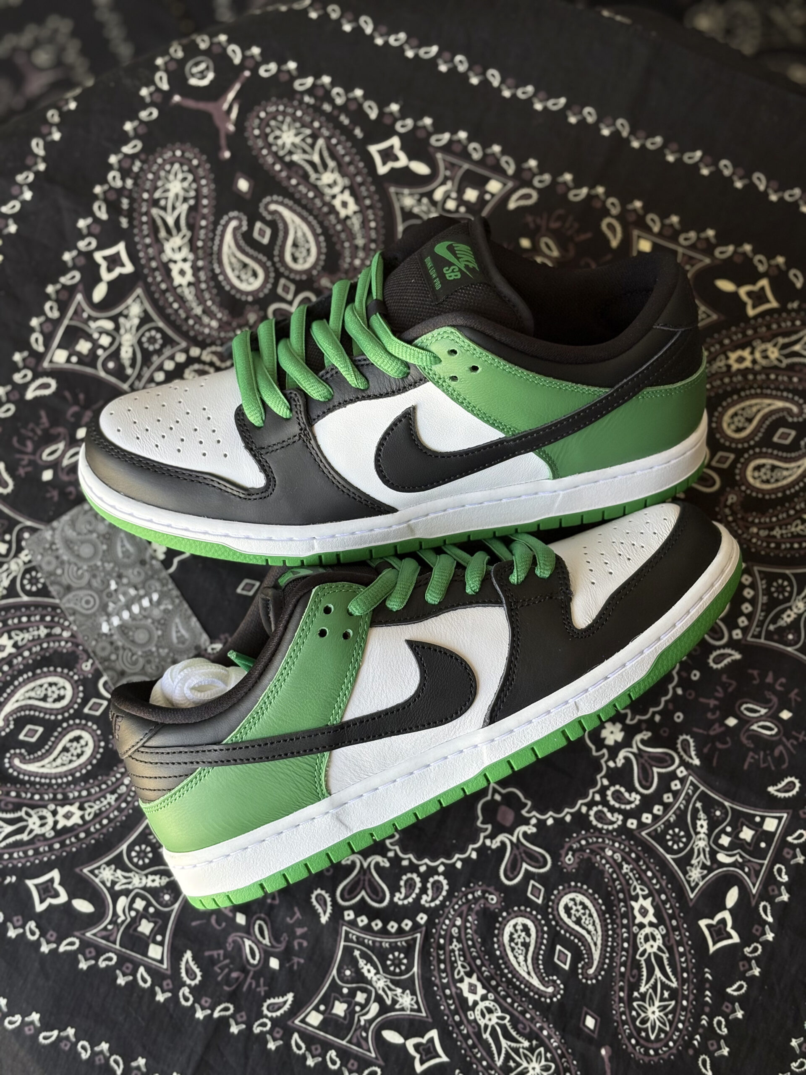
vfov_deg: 36.8
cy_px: 538
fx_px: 1614
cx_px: 403
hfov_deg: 28.0
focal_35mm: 52
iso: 25
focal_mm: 5.96
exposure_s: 1/126
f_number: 1.6
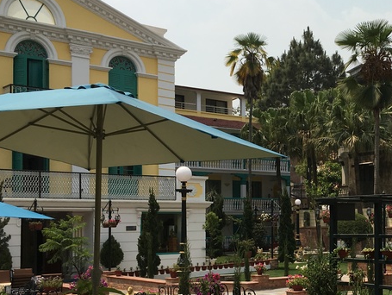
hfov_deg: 31.3
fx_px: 657
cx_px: 369
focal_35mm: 58
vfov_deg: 25.0
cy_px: 213
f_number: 2.2
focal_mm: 4.15
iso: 25
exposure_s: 1/1748
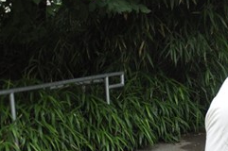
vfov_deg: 12.0
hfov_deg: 15.2
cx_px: 441
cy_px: 165
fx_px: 708
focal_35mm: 112
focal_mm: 18
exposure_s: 1/25
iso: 400
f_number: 5
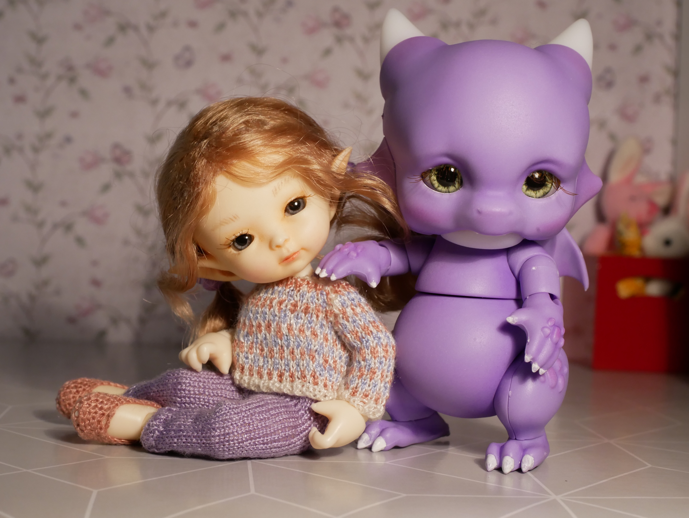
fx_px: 1195
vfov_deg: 24.4
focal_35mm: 60
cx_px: 344
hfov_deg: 32.2
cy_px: 259
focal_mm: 30
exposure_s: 1/50
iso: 800
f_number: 10
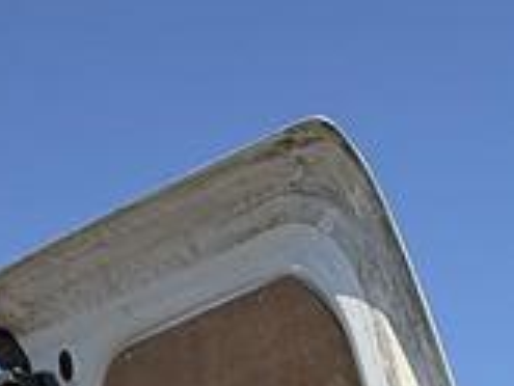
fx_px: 1129
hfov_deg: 24.1
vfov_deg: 14.0
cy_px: 912
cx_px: 558
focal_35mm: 76
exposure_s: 1/548
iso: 50
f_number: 2.2
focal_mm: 2.22
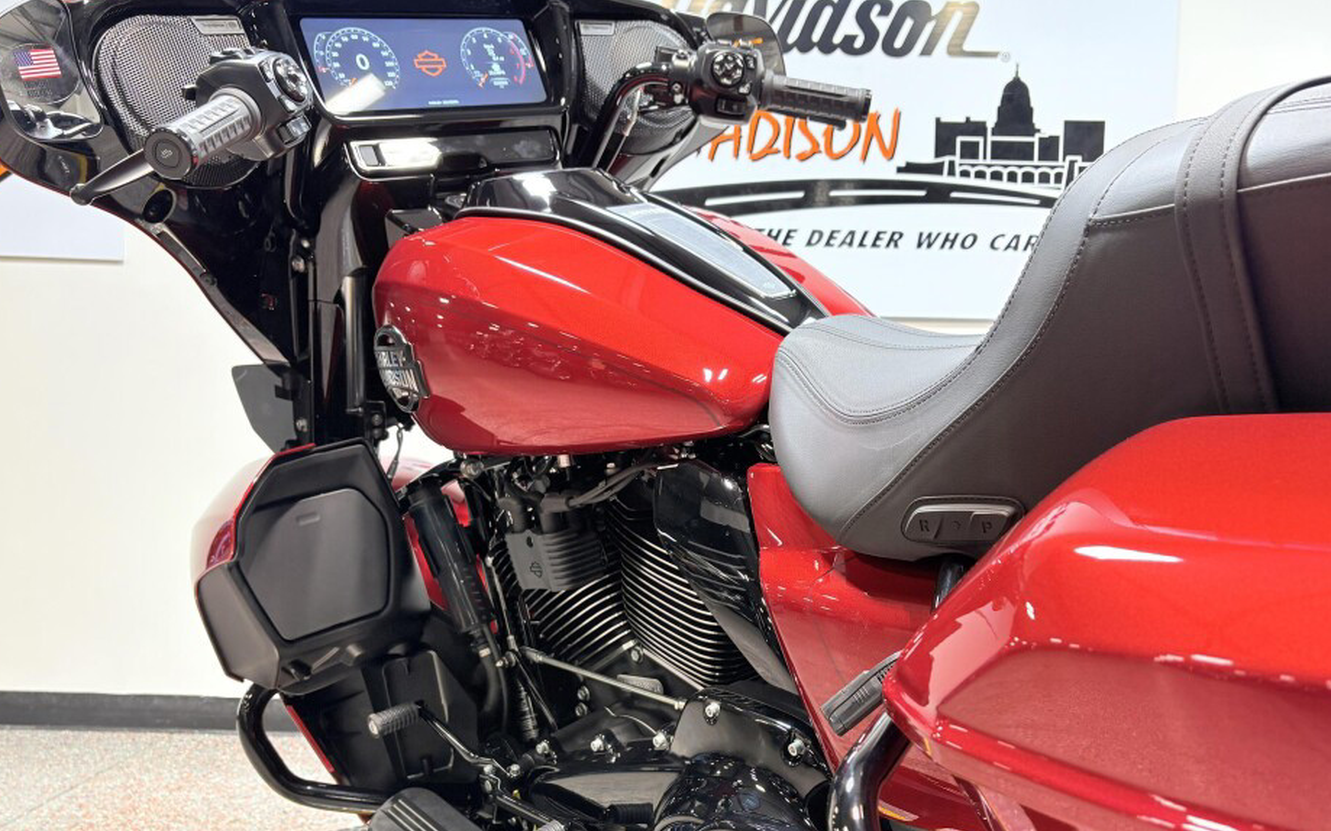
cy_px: 518
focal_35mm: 32
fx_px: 1161
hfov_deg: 59.7
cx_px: 681
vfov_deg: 39.2
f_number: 1.6
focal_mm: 5.96
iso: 64
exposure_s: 1/60
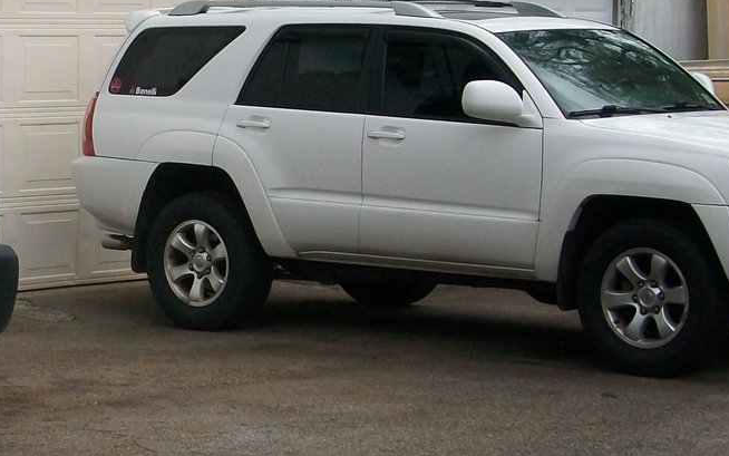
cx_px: 54
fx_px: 2583
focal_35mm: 130
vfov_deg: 10.1
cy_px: 109
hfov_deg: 15.8
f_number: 3.6
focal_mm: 8.8
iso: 80
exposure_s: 1/500
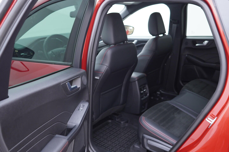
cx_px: 114
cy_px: 76
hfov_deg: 53.1
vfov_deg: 36.9
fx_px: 229
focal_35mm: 36
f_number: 2.8
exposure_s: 1/40
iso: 400
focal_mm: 24
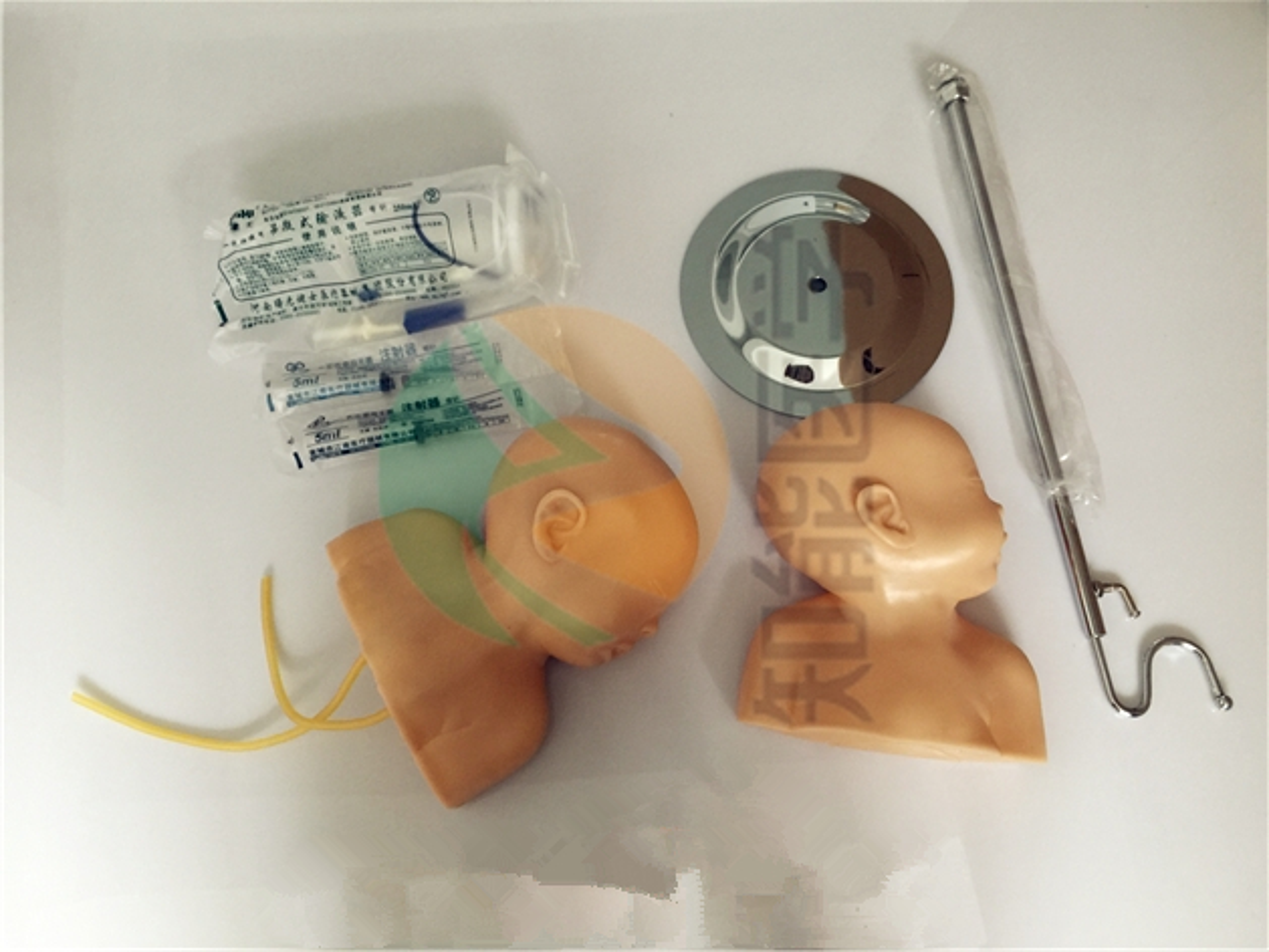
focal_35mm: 29
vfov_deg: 48.2
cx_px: 634
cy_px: 476
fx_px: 1063
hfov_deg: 61.7
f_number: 2.2
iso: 64
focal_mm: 4.15
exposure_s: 1/17
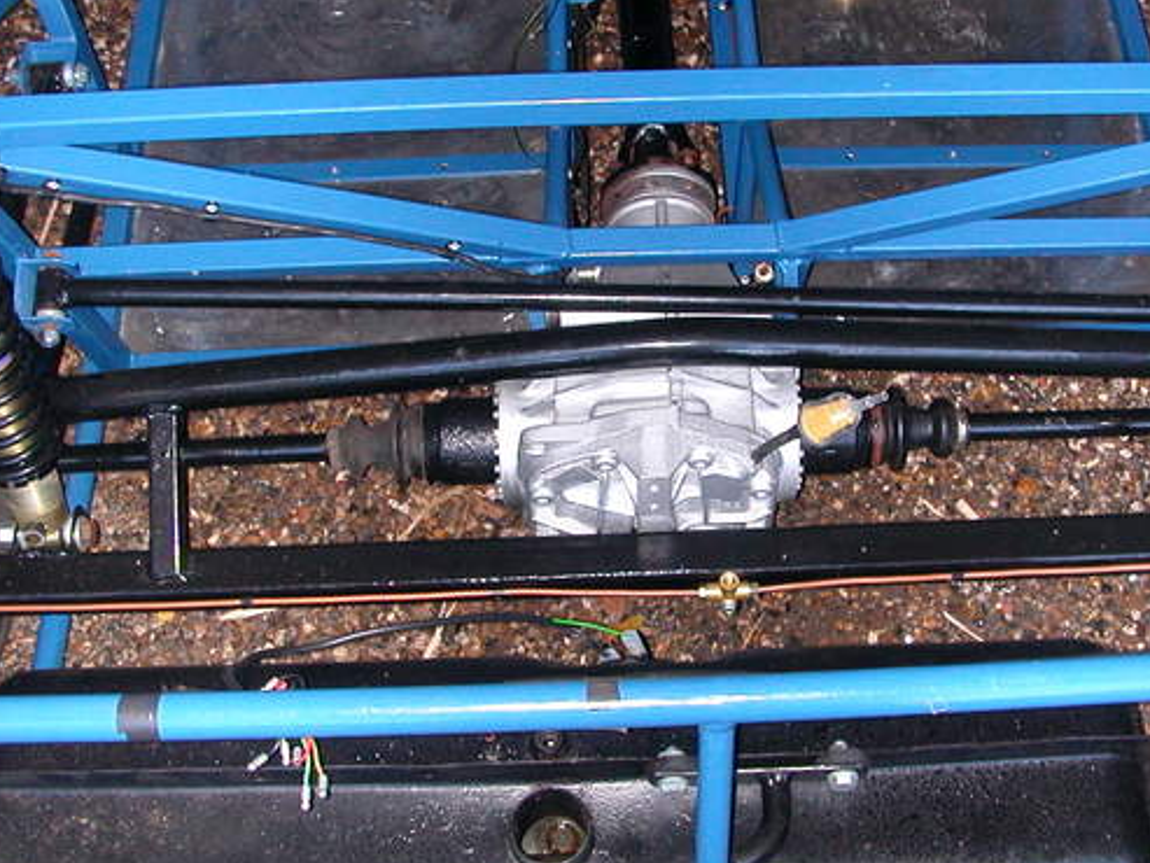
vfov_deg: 30.3
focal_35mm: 48
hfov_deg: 39.6
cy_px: 443
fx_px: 1595
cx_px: 634
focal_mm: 5.6
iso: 200
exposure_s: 1/59.9
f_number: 2.7
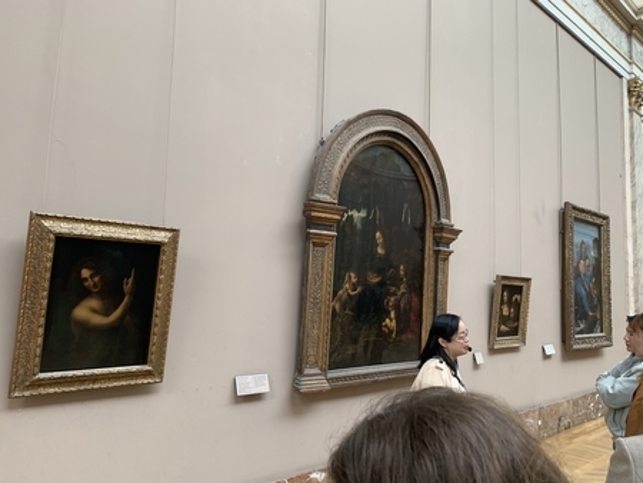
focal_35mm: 26
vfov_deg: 53.1
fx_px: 483
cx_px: 322
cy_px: 242
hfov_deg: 67.3
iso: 100
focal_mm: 4.25
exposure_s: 1/72
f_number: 1.8
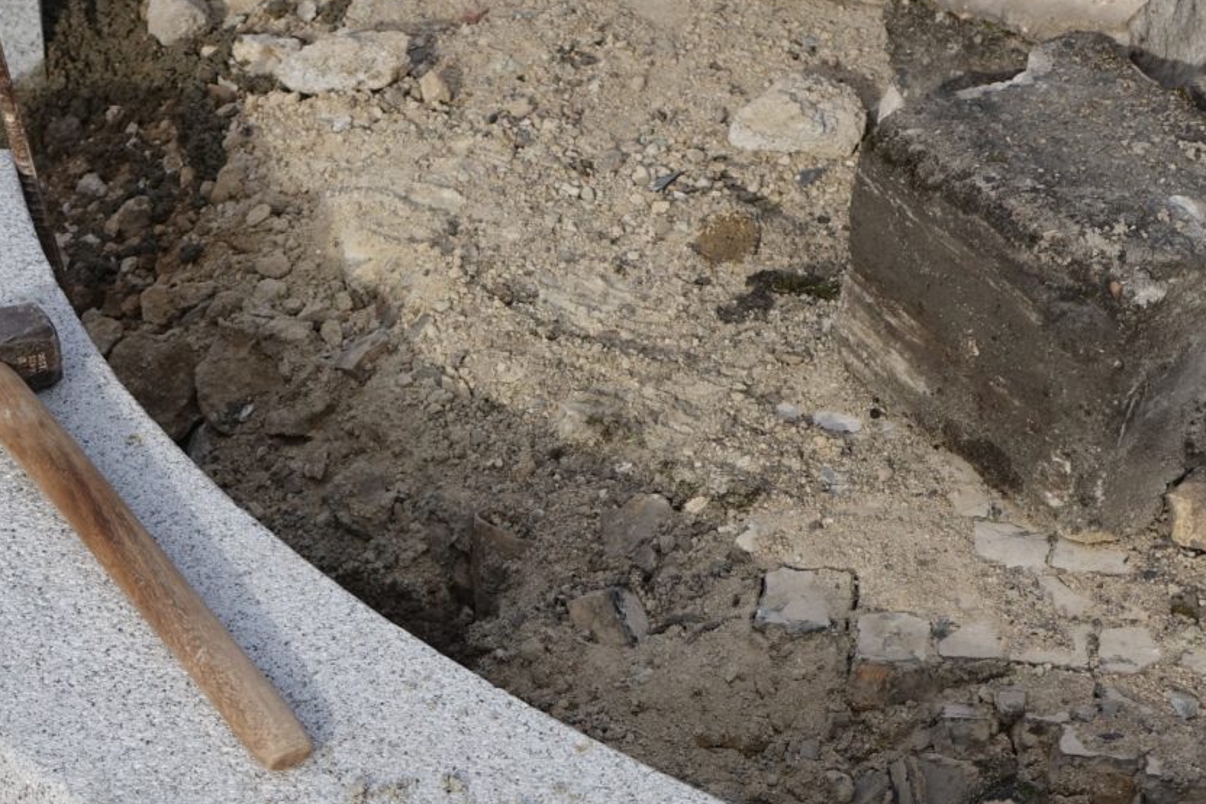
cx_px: 504
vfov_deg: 12.5
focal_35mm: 109
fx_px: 3652
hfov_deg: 18.7
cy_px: 695
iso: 100
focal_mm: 20.6
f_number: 4
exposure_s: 1/640
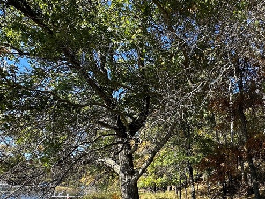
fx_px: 222
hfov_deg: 55.3
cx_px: 227
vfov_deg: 44.8
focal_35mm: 29
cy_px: 171
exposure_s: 1/401
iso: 40
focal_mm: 2.22
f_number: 2.2
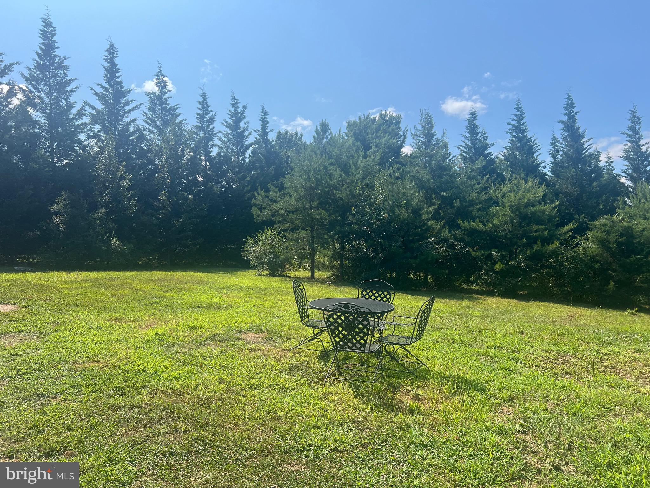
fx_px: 488
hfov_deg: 67.3
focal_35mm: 26
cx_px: 325
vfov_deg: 53.1
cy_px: 244
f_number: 1.5
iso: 50
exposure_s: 1/3831
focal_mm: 5.7
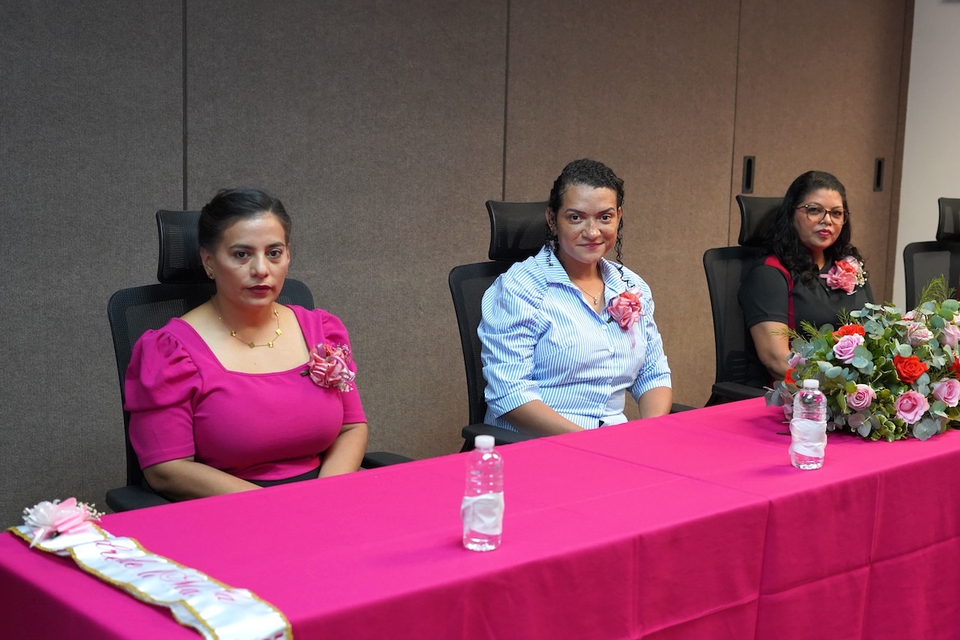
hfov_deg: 39.6
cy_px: 320
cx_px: 480
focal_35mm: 50
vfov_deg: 27.0
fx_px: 1333
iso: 5000
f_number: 4
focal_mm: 50
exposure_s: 1/160
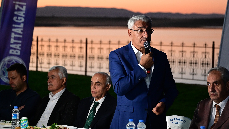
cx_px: 144
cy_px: 36
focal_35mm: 102
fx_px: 619
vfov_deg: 11.8
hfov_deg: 20.9
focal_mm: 65
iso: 2000
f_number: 2.8
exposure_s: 1/100
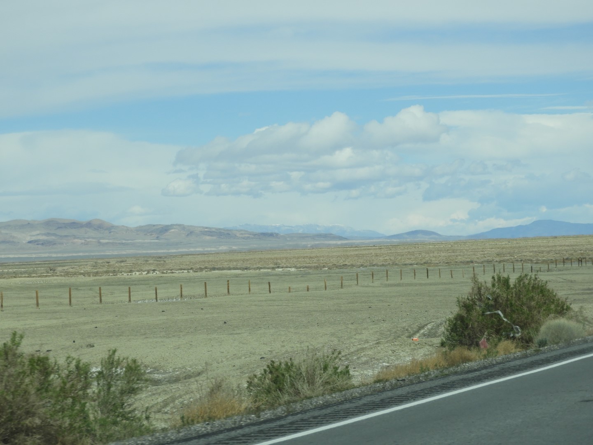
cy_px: 222
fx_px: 2141
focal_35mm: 125
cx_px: 296
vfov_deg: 11.9
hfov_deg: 15.8
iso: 100
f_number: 5
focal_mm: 22.4
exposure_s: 1/800
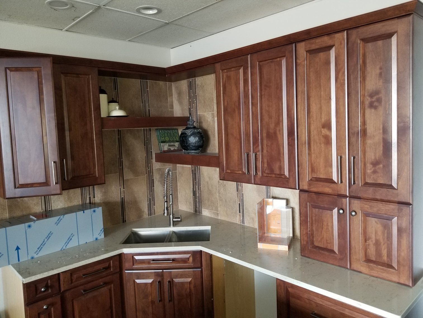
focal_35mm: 26
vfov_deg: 53.1
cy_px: 159
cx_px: 212
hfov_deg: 67.3
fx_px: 318
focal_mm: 4.25
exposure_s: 1/17
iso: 125
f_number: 1.7
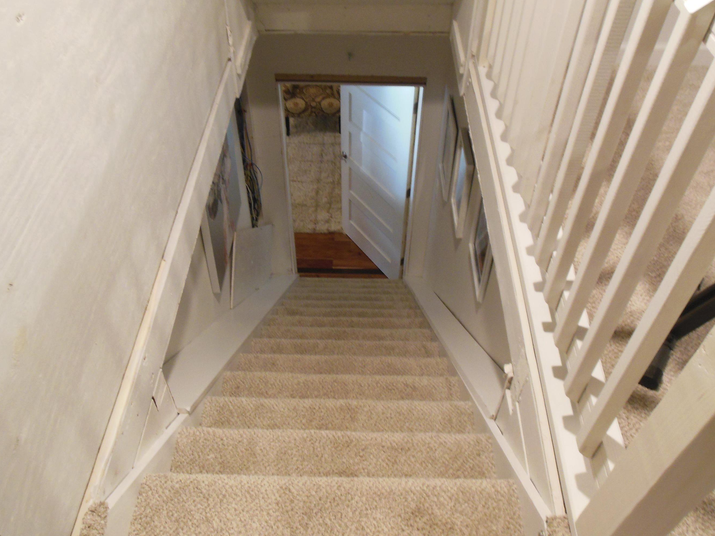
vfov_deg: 48.2
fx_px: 599
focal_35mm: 29
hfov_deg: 61.7
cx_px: 366
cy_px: 285
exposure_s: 1/30
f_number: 3.2
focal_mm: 4.5
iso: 320
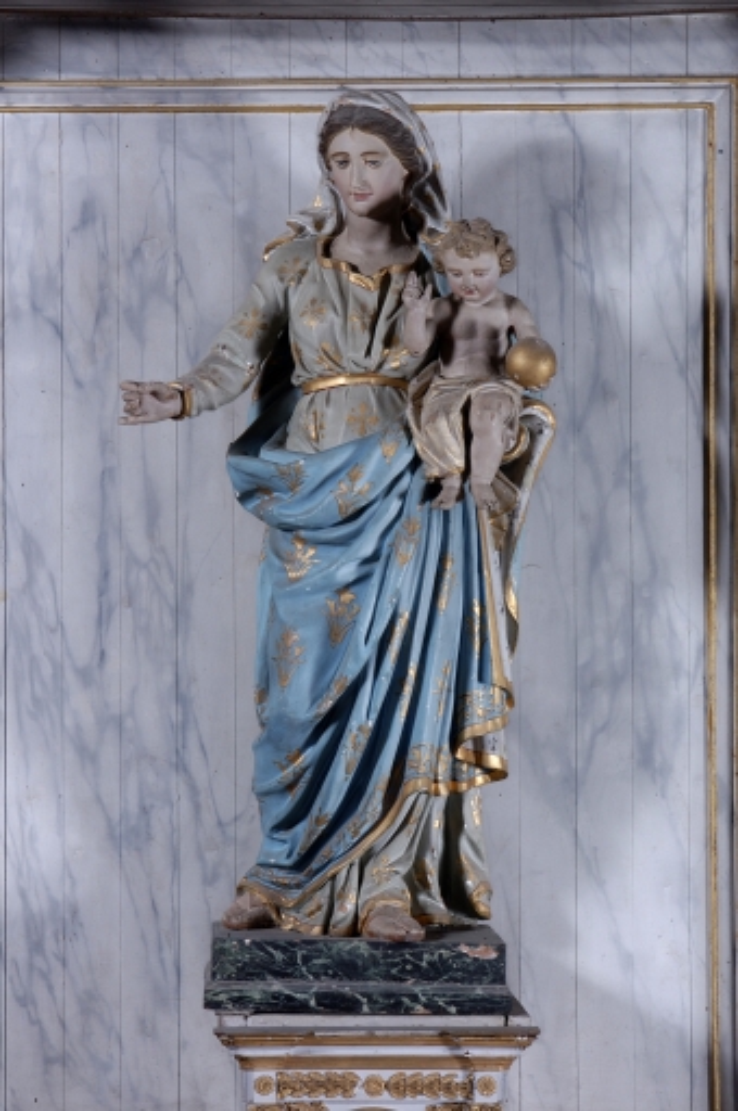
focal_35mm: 105
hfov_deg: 13.0
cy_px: 556
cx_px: 369
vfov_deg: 19.5
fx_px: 3237
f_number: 22
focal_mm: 70
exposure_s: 1/60
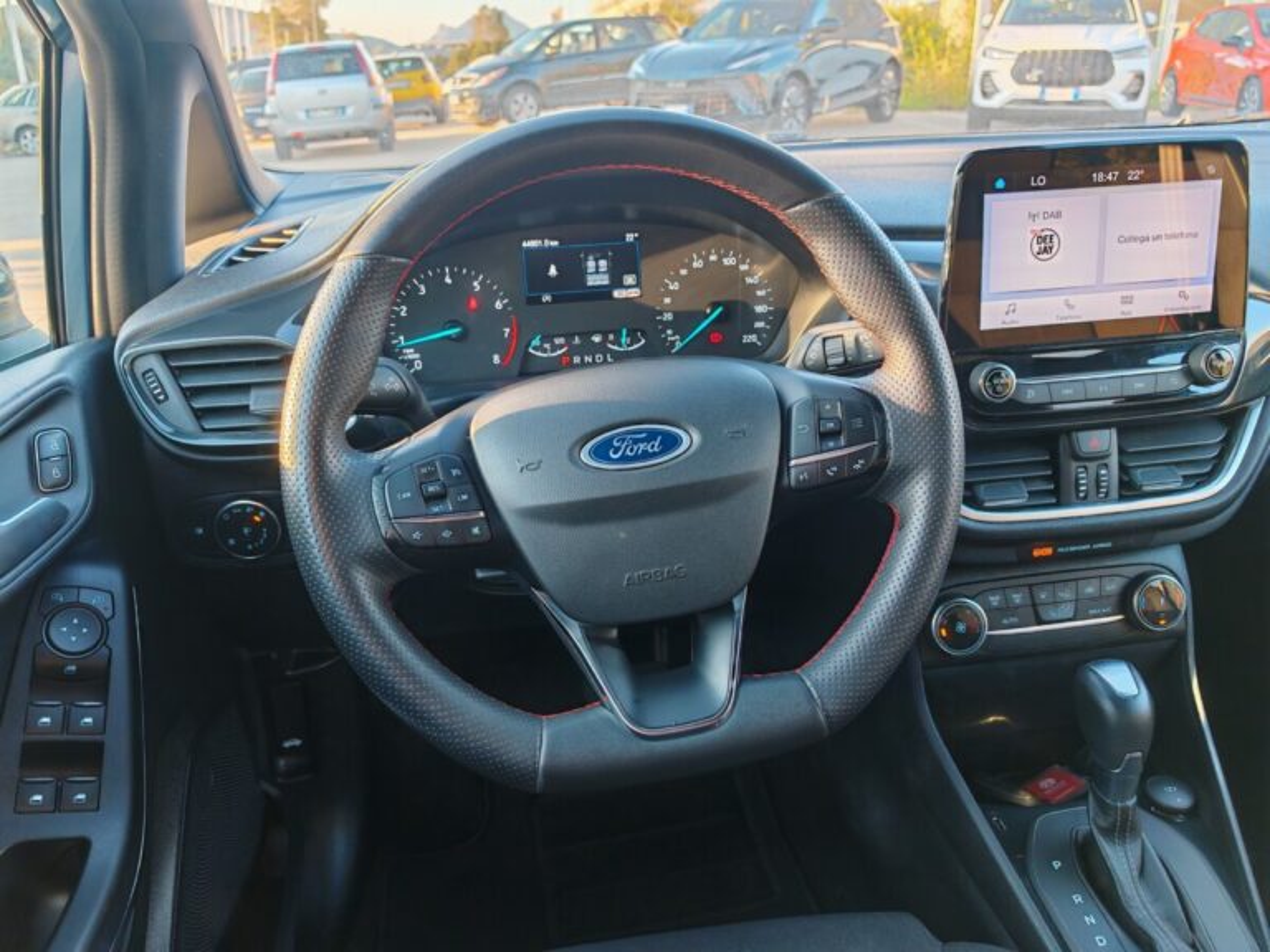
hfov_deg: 65.3
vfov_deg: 51.4
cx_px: 635
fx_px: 991
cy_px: 476
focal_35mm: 27
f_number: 2
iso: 125
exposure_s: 1/100
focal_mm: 6.83
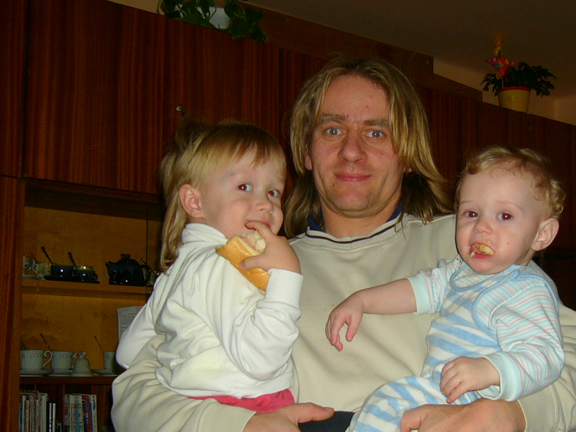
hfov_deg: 32.6
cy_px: 307
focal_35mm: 59
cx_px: 358
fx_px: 982
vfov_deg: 24.6
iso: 50
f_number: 2.8
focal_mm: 5.8
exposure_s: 1/60
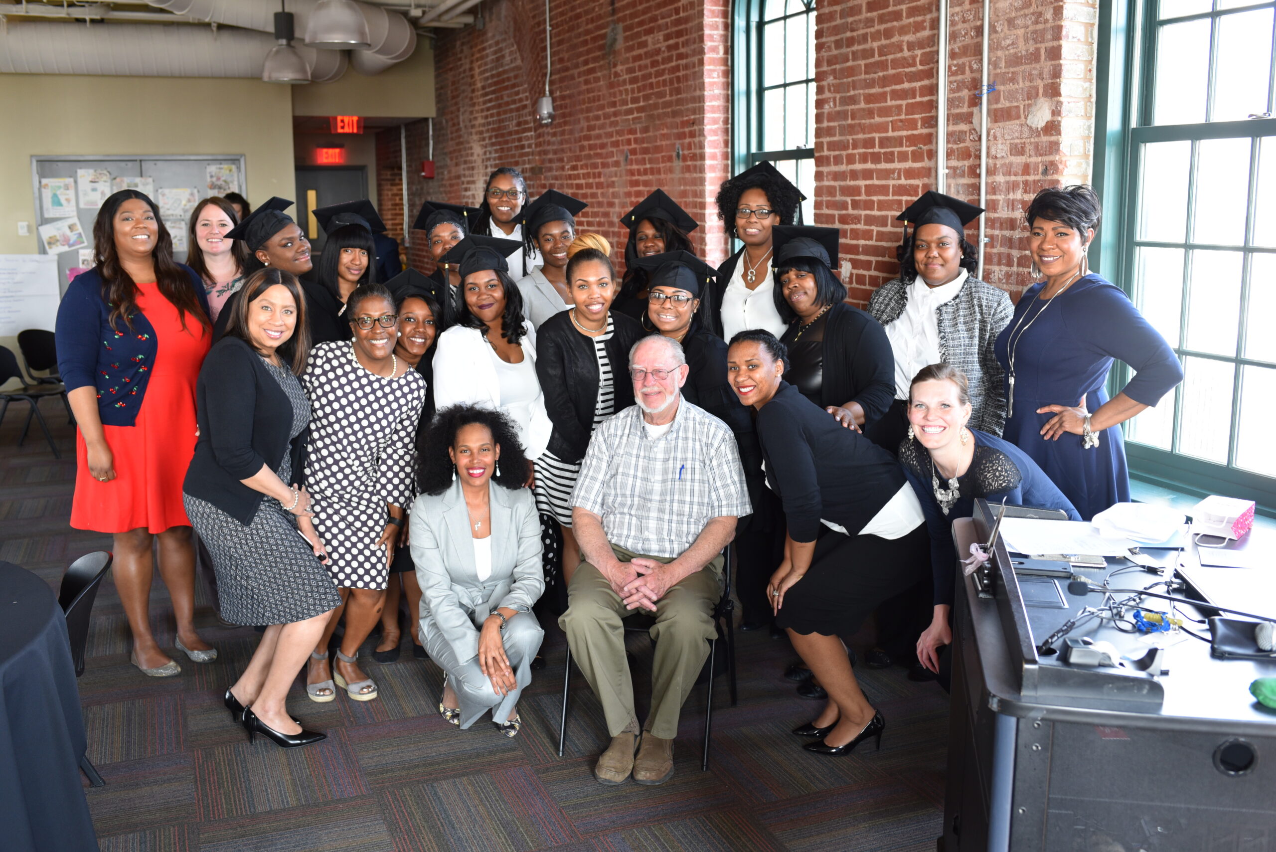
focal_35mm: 35
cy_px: 426
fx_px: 1241
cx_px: 638
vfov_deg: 37.9
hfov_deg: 54.4
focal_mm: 35
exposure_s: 1/60
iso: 720
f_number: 4
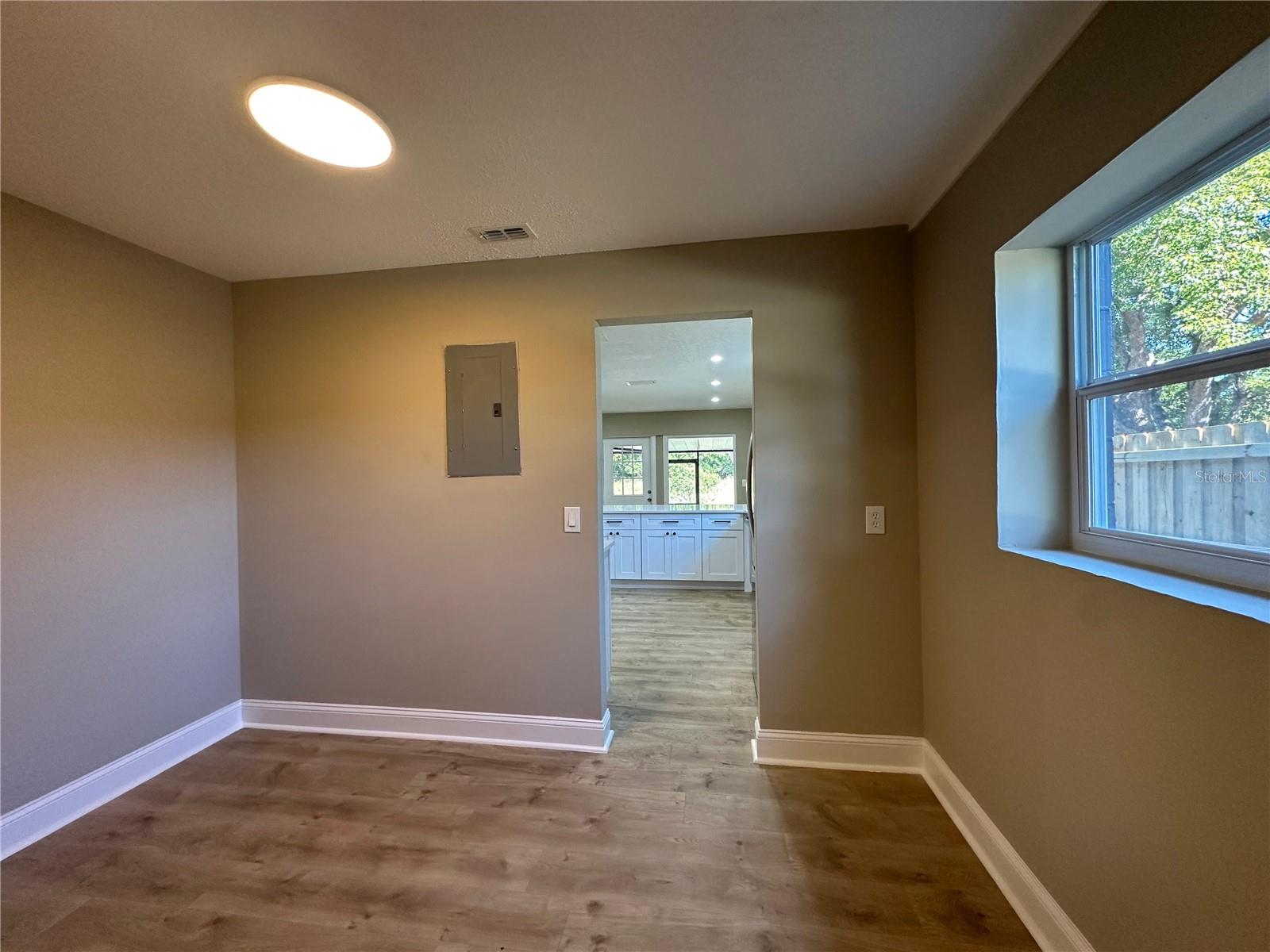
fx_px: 514
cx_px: 635
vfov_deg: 85.7
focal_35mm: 14
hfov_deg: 102.1
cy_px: 476
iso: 250
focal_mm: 2.22
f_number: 2.2
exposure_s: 1/120
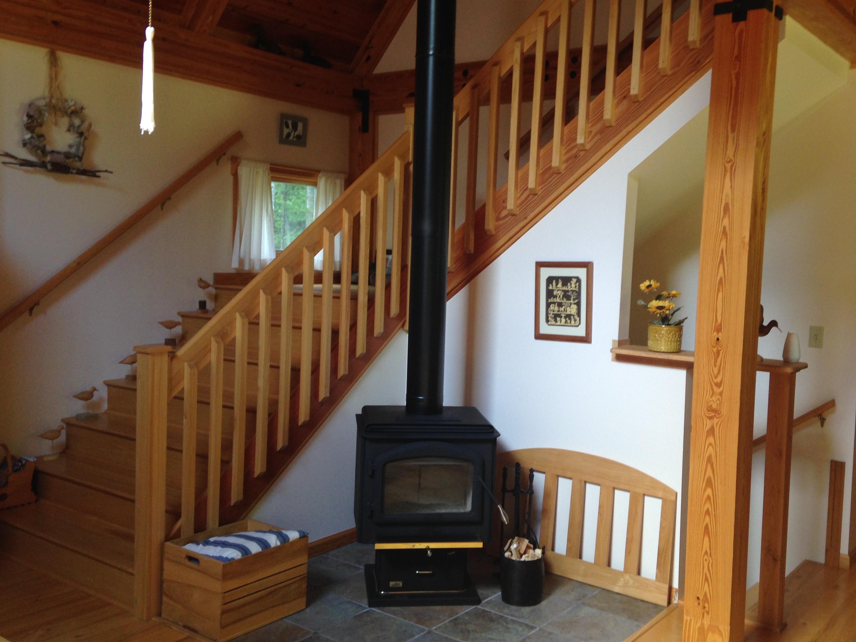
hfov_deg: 50.1
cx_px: 452
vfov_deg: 38.7
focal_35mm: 37
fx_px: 915
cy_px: 312
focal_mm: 4.12
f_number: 2.4
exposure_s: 1/20
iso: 64
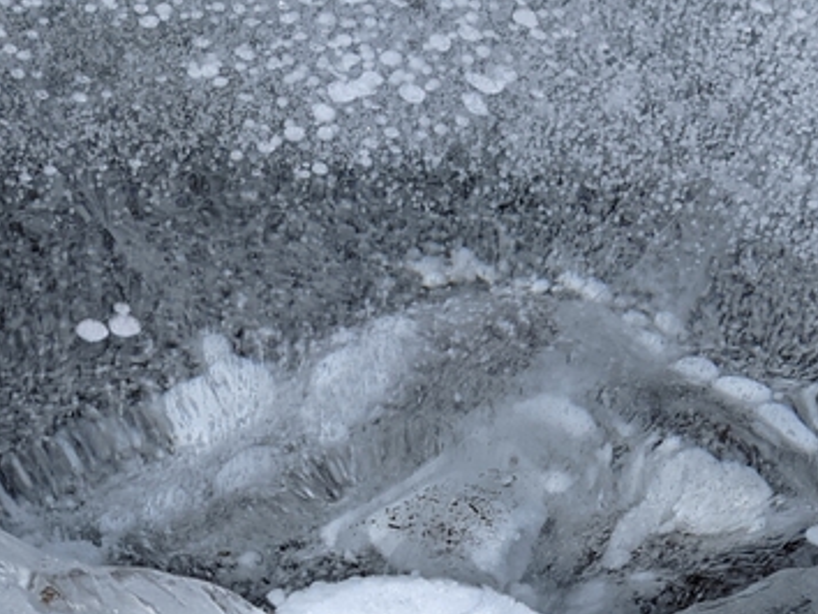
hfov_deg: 24.8
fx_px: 1844
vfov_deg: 17.8
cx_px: 220
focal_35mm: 78
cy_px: 773
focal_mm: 4.44
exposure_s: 1/3906
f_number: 1.8
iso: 64
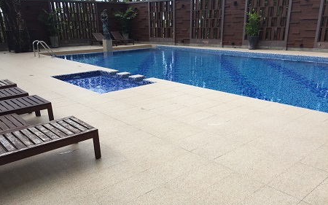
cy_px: 122
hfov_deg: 61.2
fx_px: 277
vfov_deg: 40.4
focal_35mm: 31
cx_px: 163
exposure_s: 1/989
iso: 32
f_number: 2.2
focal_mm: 4.15
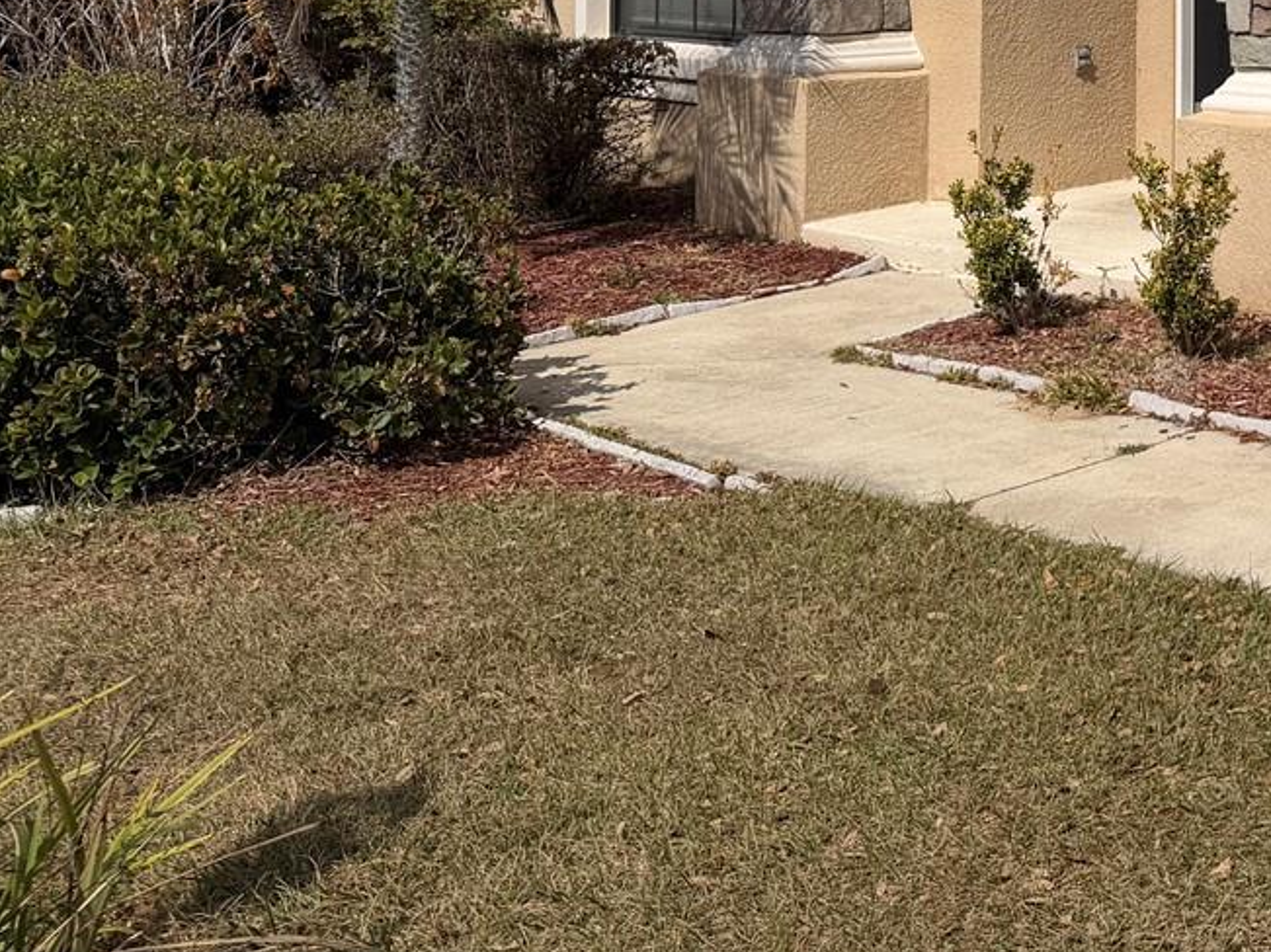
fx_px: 2166
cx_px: 1496
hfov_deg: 28.7
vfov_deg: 22.9
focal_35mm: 59
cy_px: -166
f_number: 1.78
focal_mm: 6.76
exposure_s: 1/11905
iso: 80
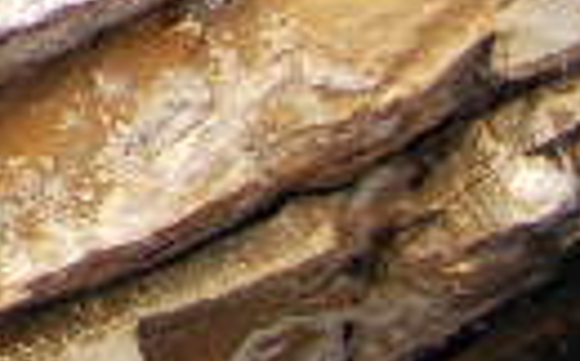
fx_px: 3017
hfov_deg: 9.2
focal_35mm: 191
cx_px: -1066
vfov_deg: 6.3
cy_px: -758
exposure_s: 1/80
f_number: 4.5
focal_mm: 18
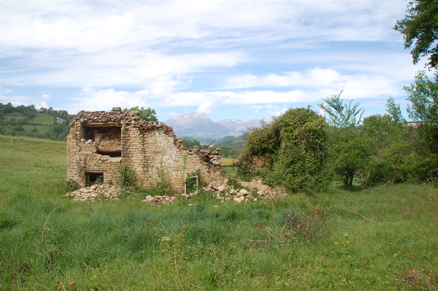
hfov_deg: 67.4
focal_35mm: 27
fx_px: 328
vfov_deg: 47.8
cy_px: 146
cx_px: 219
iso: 250
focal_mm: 18
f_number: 10
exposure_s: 1/250
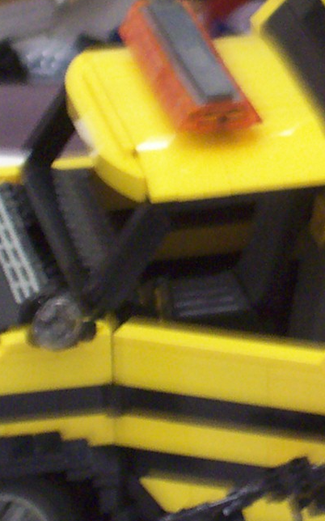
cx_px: 532
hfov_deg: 4.2
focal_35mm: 311
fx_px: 4411
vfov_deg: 6.8
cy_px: 171
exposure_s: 1/12.5
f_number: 4
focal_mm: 13.5
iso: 160
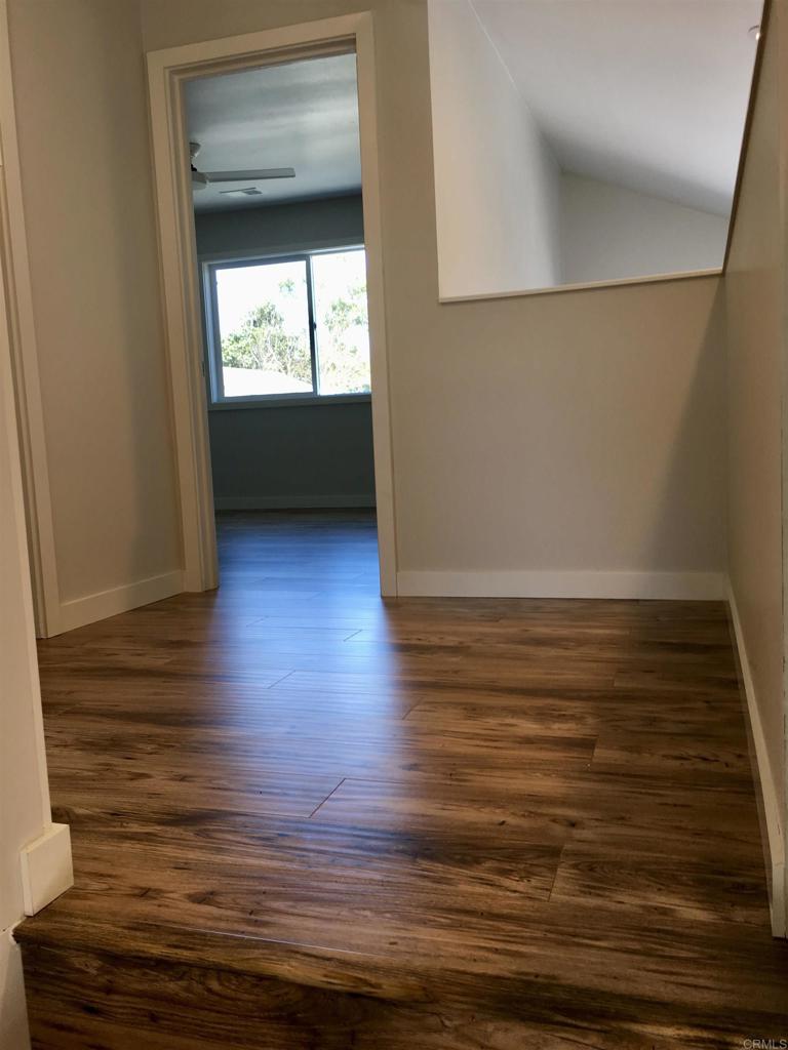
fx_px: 880
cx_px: 394
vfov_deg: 61.7
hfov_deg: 48.2
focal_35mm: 29
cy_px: 525
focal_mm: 4.15
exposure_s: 1/50
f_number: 2.2
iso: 25
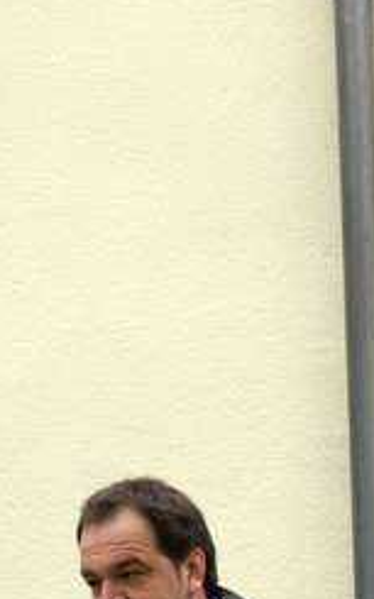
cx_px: 451
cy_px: 809
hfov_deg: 3.3
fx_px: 6511
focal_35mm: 399
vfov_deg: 5.2
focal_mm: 80
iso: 100
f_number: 6.3
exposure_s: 1/160
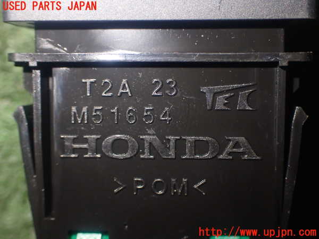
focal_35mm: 50
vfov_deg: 29.1
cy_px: 120
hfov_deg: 38.2
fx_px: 461
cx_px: 160
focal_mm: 9.01
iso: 640
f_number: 3.2
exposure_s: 1/50
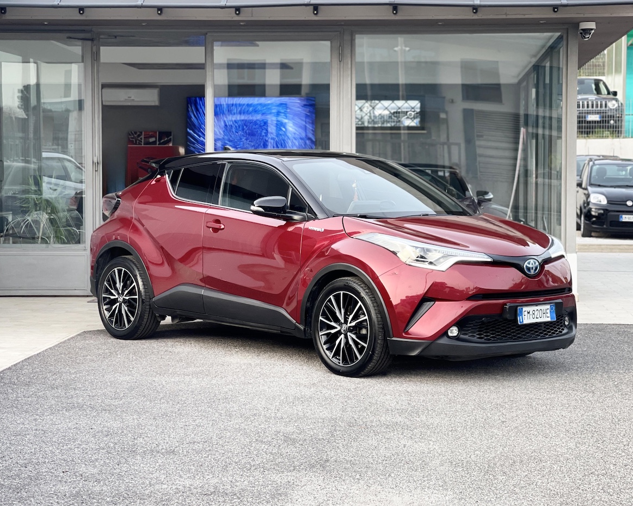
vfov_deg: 22.8
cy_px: 252
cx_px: 326
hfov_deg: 28.3
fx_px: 1255
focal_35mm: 67
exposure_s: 1/121
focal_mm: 7.5
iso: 50
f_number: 2.2
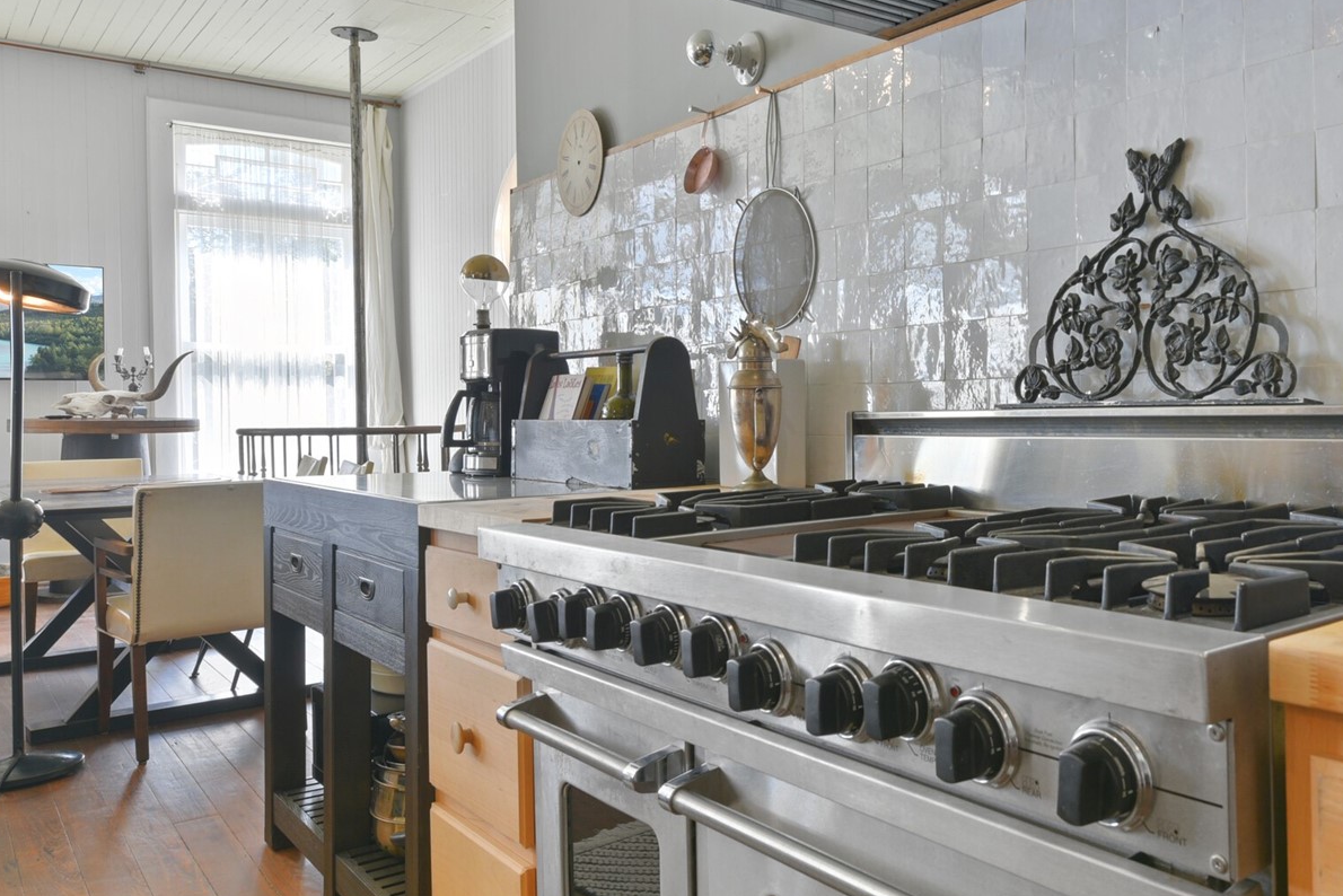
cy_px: 425
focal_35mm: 31
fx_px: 1157
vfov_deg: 42.3
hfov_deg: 58.0
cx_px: 958
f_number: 8
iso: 100
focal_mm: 17
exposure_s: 1/3
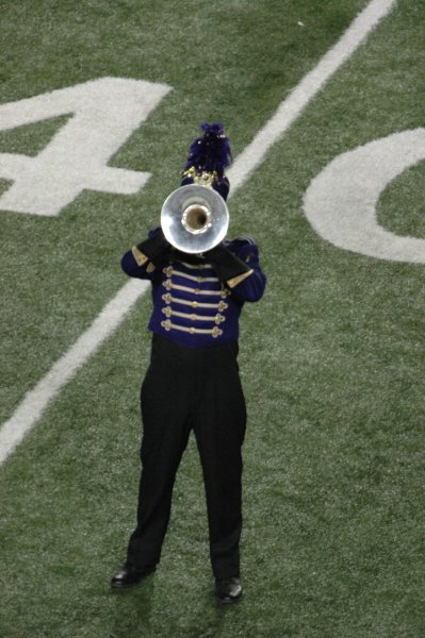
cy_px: 319
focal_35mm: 600
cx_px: 212
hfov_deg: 2.3
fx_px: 10643
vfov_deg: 3.4
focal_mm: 400
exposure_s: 1/60
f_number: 5.6
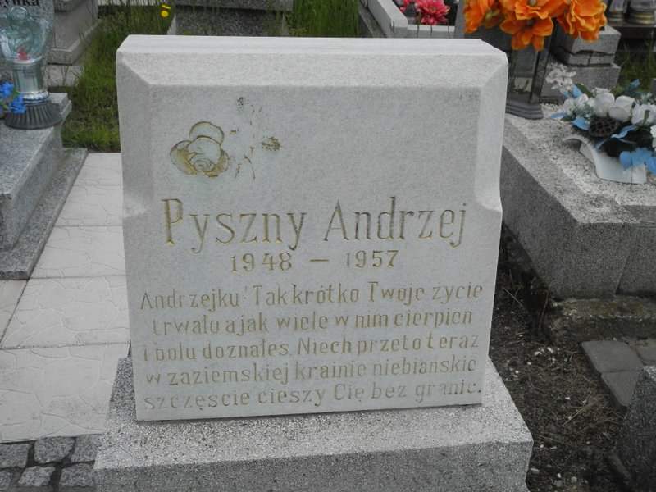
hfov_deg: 49.0
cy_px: 246
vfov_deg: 37.7
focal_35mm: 38
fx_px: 720
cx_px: 328
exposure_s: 1/1000
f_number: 3.5
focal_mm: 8.1
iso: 100
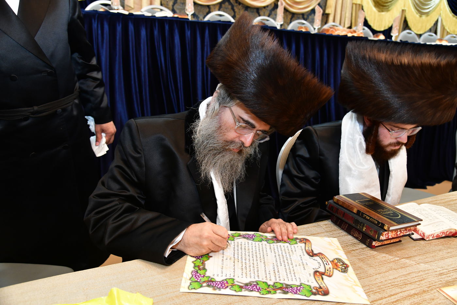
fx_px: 393
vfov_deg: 42.3
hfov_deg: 60.3
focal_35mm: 31
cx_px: 228
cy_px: 152
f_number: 5.6
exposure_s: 1/100
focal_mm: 31
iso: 2500
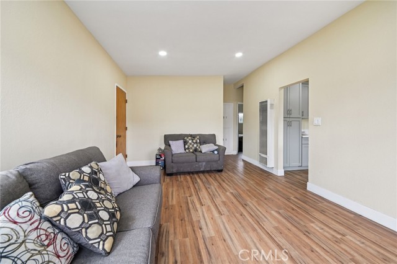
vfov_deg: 85.3
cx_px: 198
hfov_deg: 108.4
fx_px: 143
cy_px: 132
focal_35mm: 13
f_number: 8
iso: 250
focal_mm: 13
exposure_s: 1/10
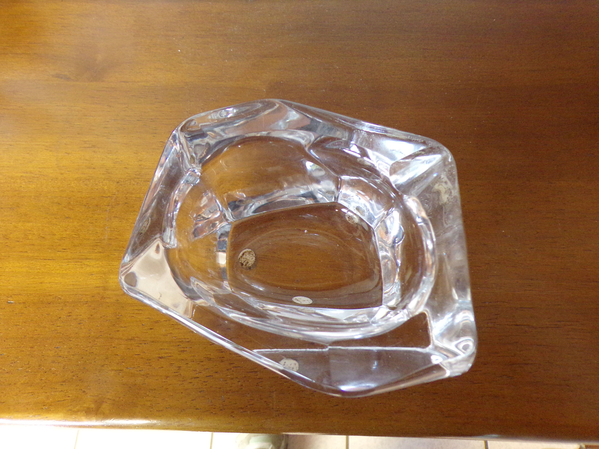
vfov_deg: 56.8
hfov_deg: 71.6
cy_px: 224
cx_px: 300
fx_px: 415
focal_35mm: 24
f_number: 3
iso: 568
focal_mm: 4.3
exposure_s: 1/17
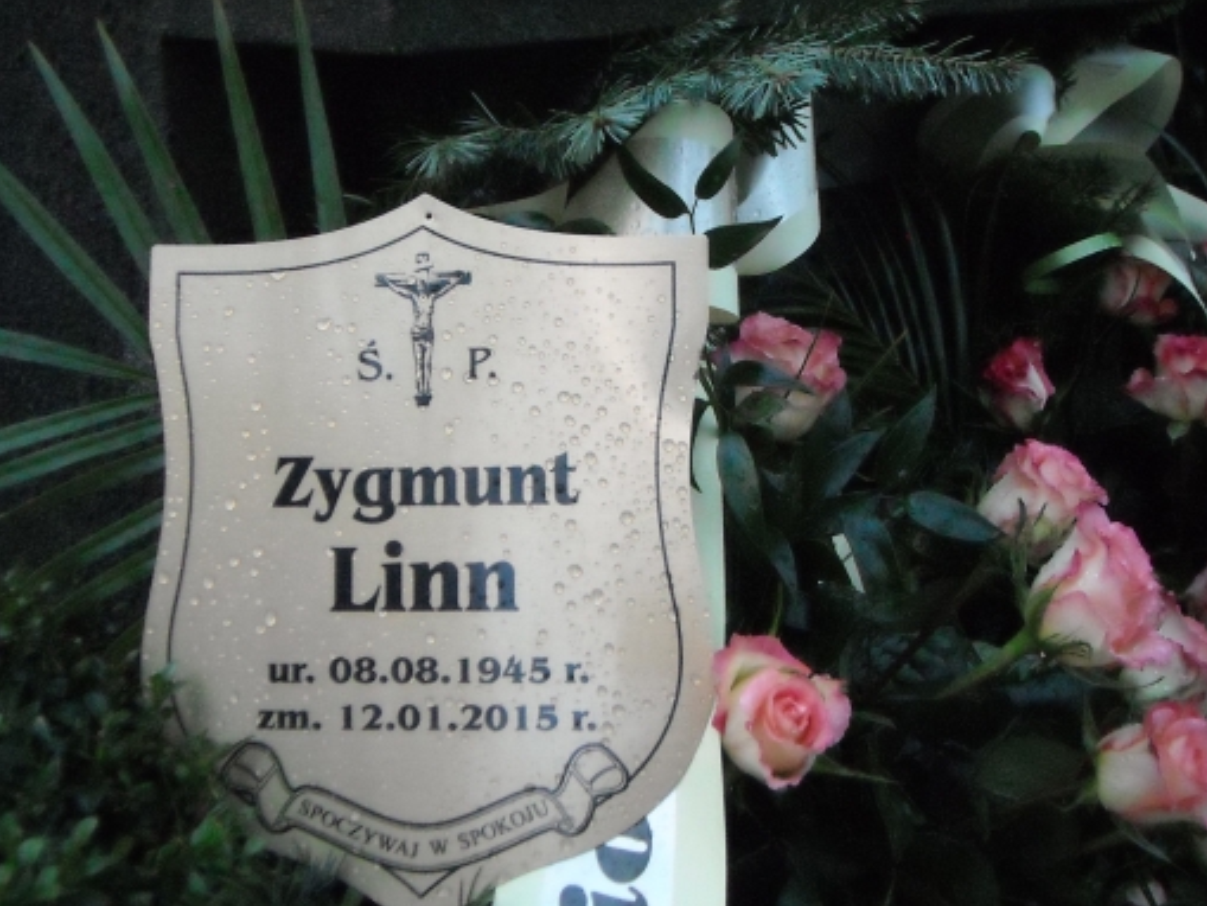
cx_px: 507
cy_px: 465
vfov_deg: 32.9
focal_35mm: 44
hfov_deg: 42.8
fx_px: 1535
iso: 800
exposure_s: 1/105
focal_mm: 5.7
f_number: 2.8
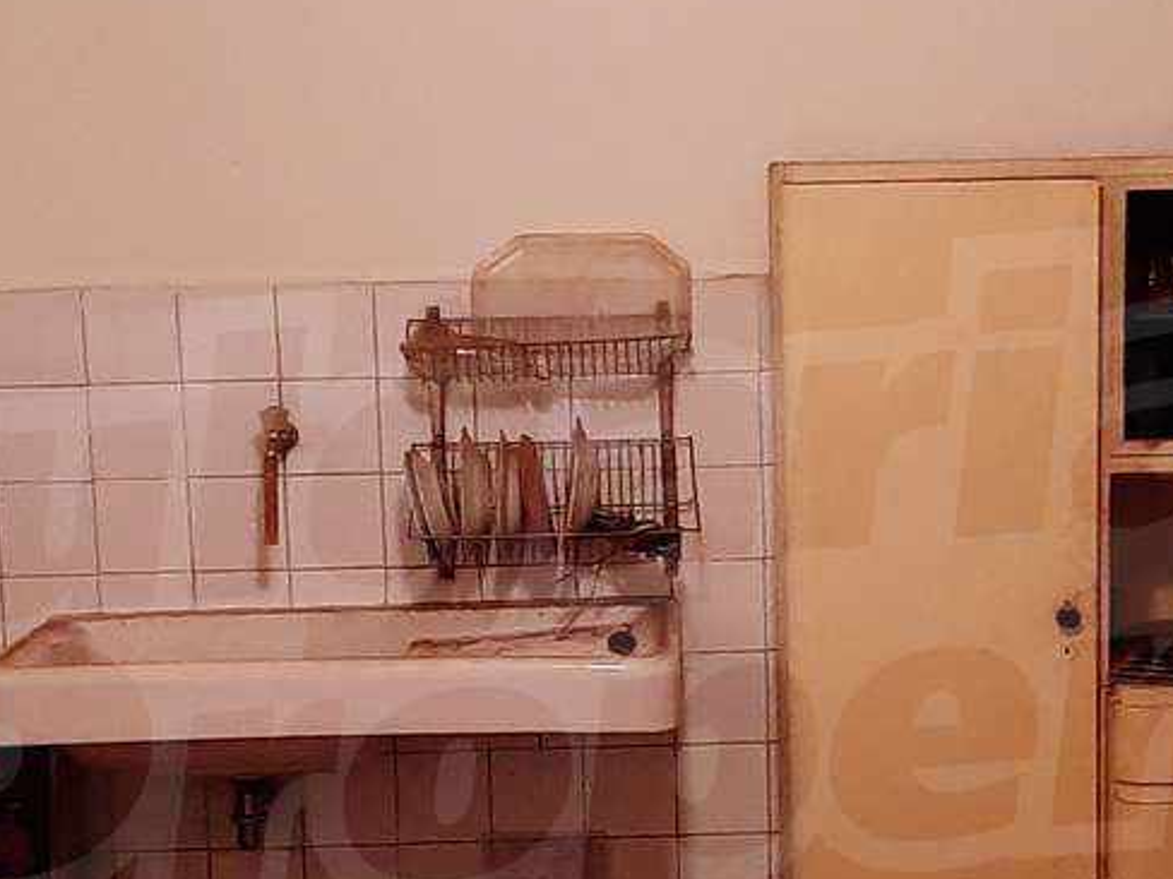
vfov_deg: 18.3
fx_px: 2711
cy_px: 628
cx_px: 740
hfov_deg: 24.3
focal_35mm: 80
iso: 250
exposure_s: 1/25
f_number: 1.7
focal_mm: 3.93
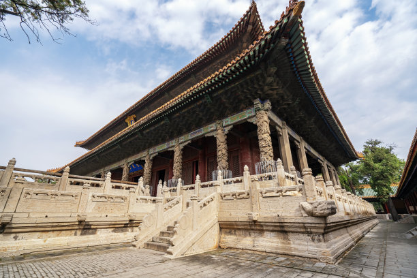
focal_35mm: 16
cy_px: 139
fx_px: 185
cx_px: 208
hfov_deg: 96.7
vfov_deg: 73.7
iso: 100
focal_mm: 16
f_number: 5.6
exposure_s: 1/250
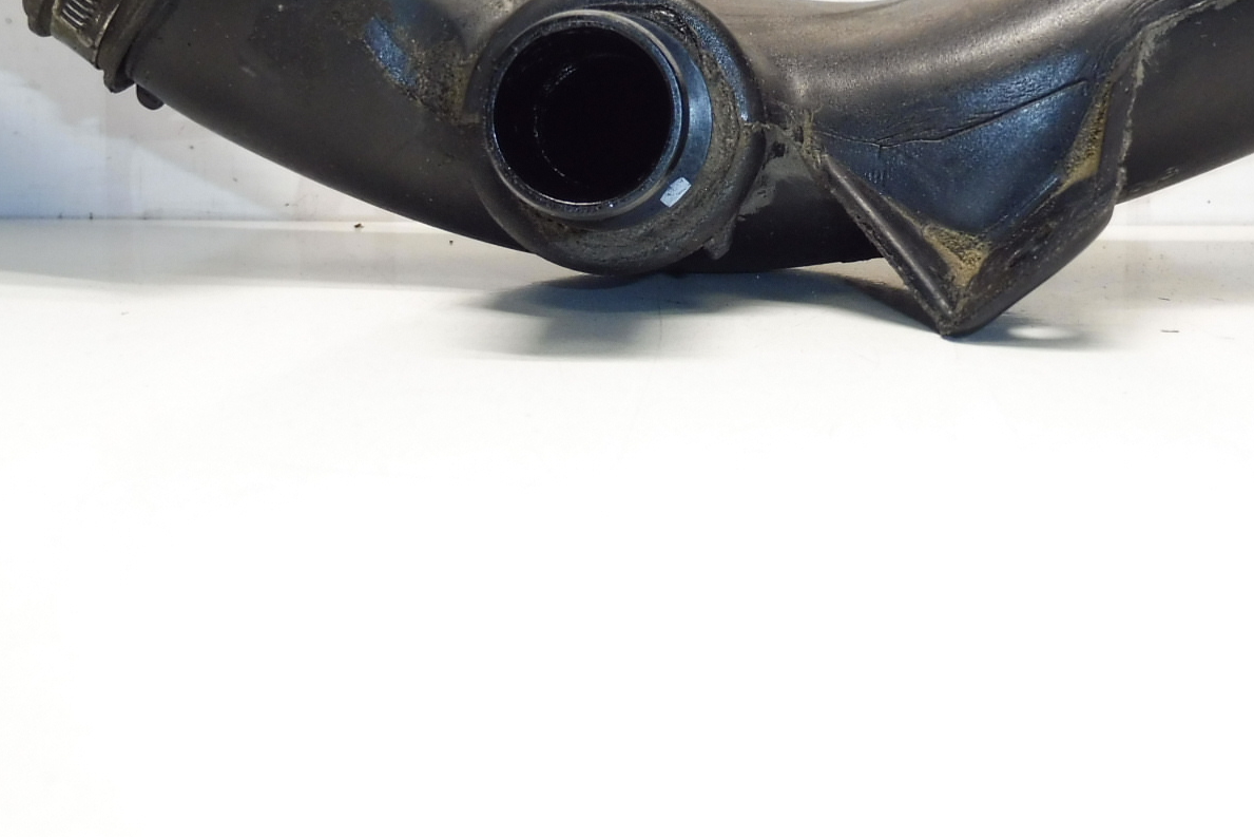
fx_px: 1498
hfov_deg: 45.3
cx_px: 702
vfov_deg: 30.7
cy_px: 207
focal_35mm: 43
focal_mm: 4.3
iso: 200
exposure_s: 1/60
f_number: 3.5
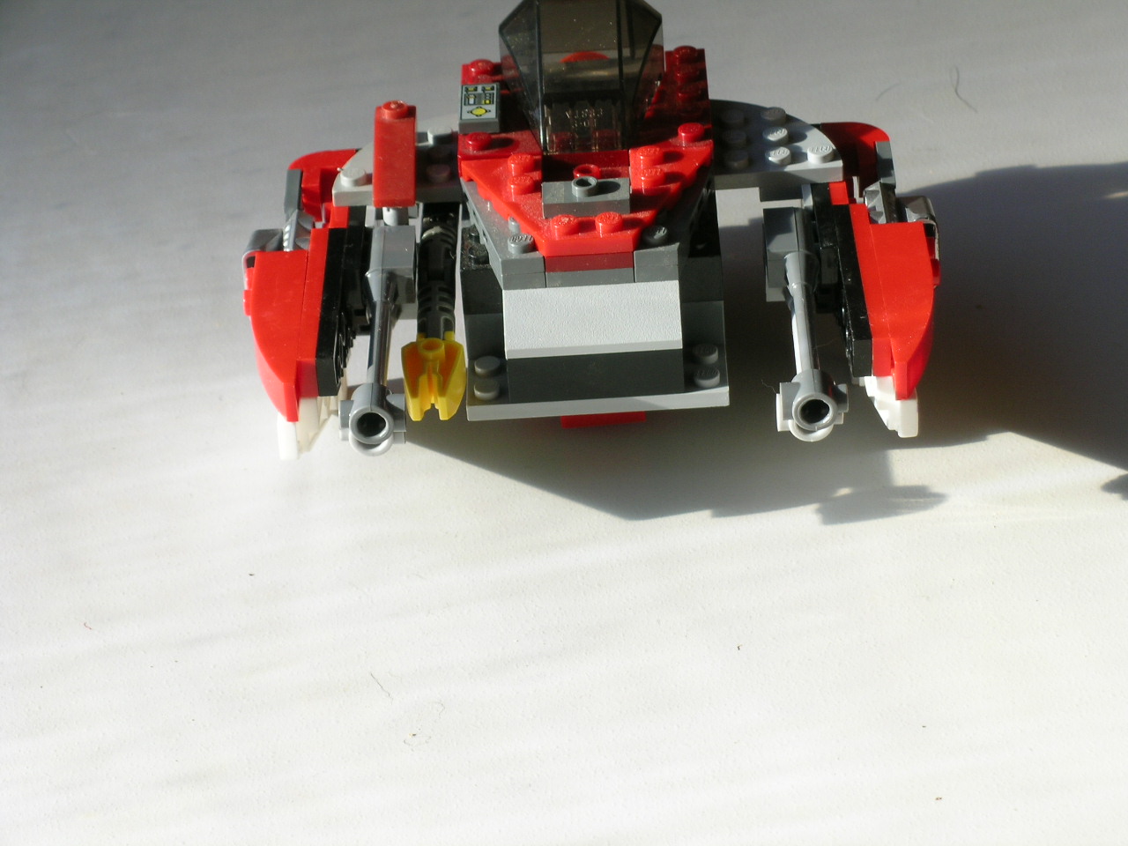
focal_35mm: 116
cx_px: 564
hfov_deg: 17.0
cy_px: 423
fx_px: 3780
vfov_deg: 12.8
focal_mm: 24
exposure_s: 1/93.2
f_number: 6.5
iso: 50
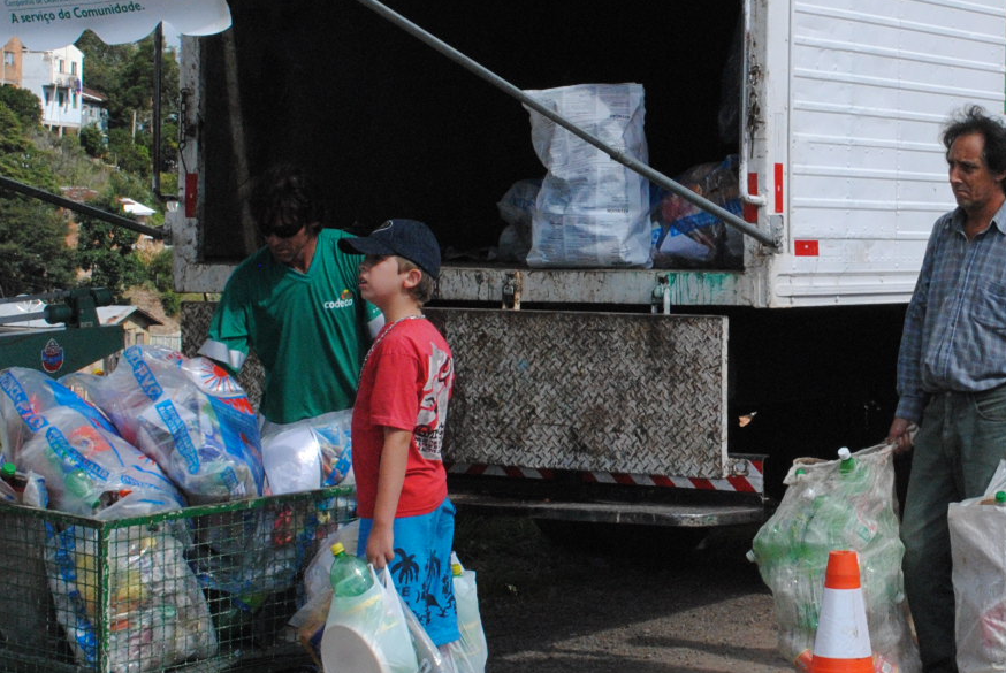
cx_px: 800
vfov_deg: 14.7
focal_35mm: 93
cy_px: 318
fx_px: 2602
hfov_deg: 21.6
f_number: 14
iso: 800
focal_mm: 28
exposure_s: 1/800
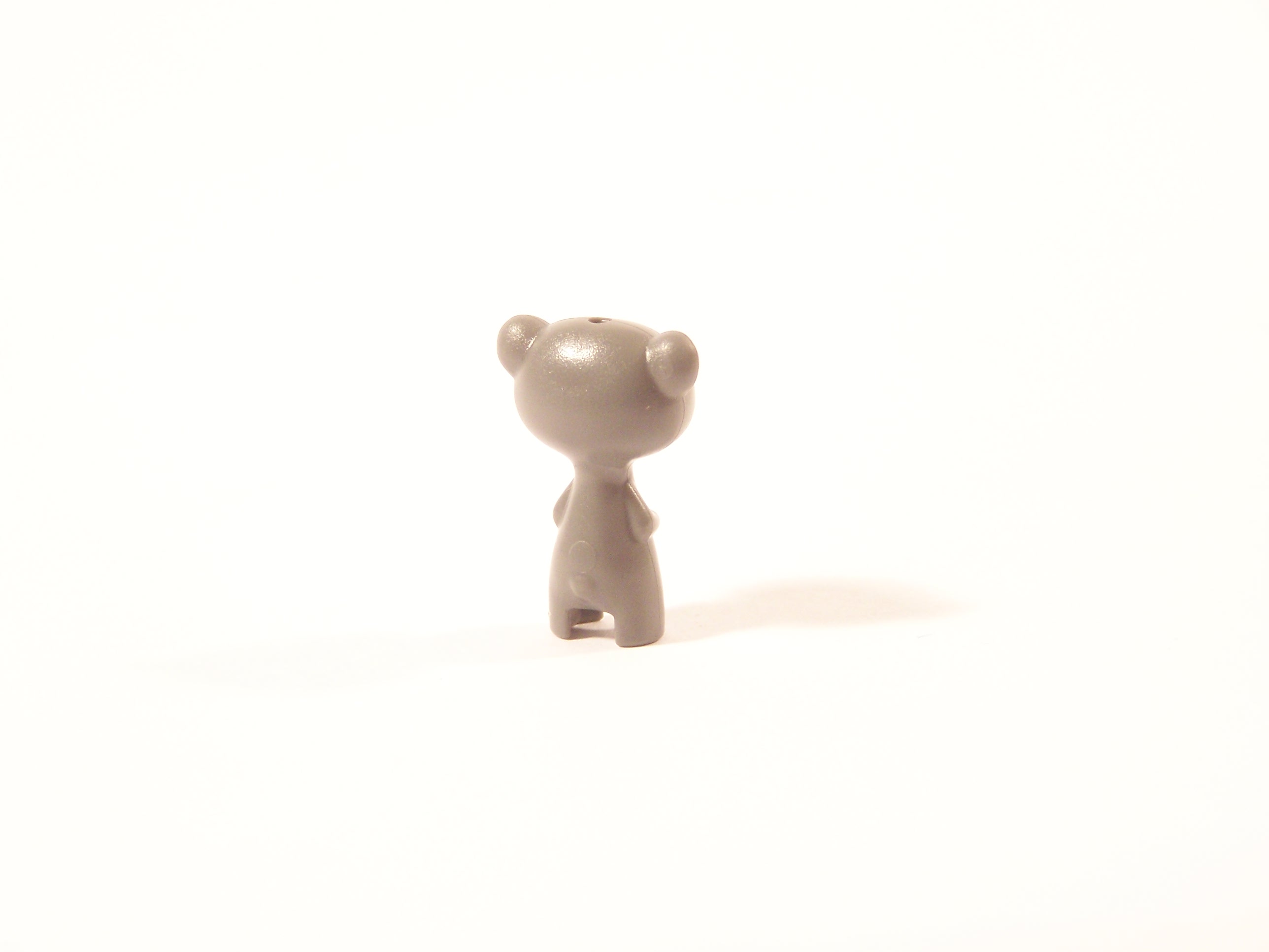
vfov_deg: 12.7
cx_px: 634
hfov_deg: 16.8
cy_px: 476
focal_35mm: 117
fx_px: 4289
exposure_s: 1/20
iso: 200
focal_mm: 19.4
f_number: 3.2
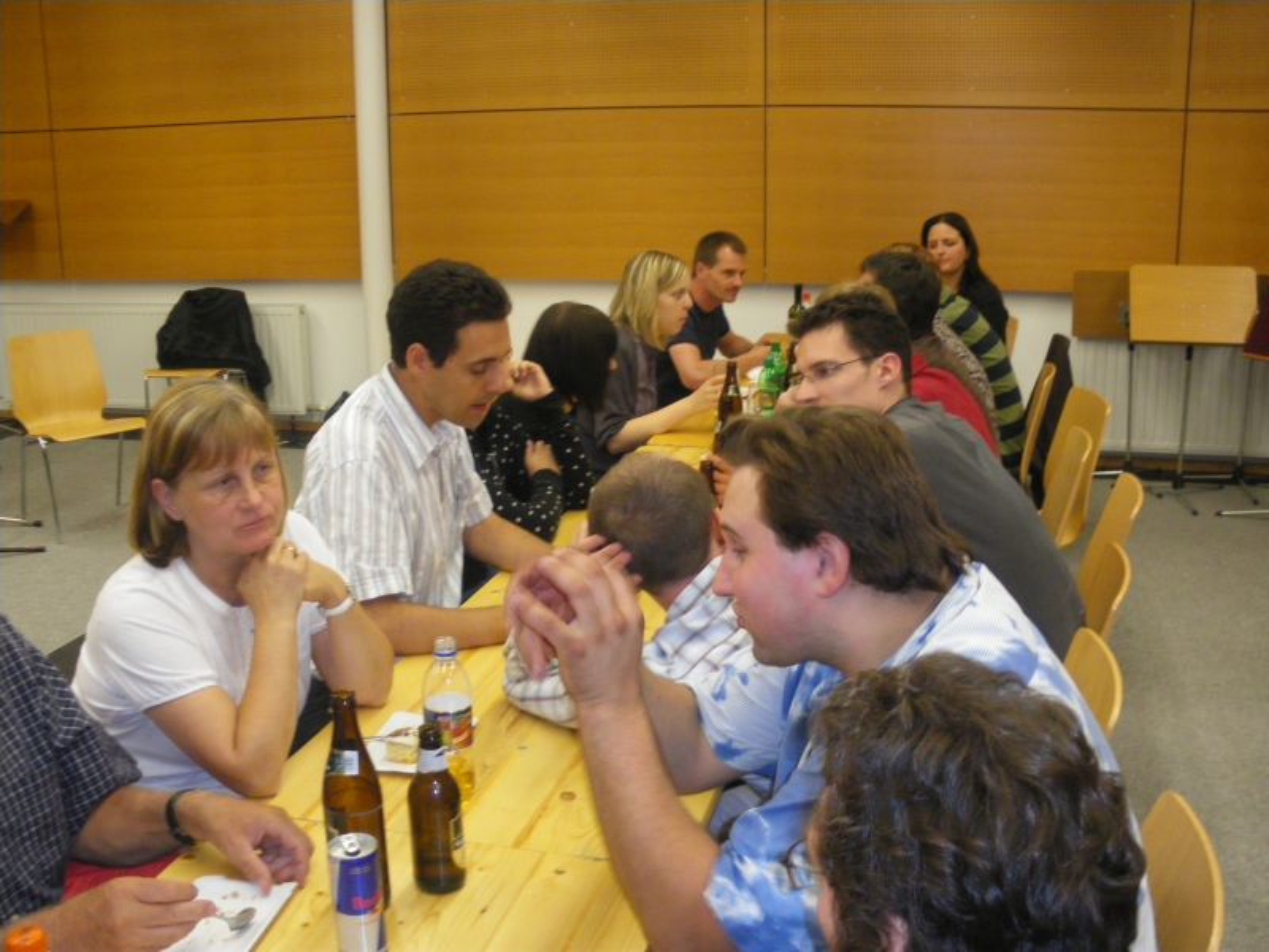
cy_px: 476
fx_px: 1320
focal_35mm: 36
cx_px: 634
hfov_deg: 51.4
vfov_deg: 39.7
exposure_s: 1/50
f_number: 3.5
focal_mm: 6.3
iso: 400
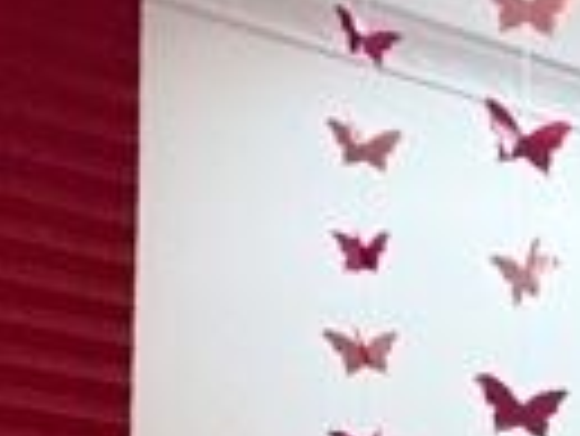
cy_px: 850
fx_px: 1862
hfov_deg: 13.0
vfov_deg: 12.0
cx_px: 1434
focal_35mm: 111
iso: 160
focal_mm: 2.22
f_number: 2.2
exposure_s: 1/100
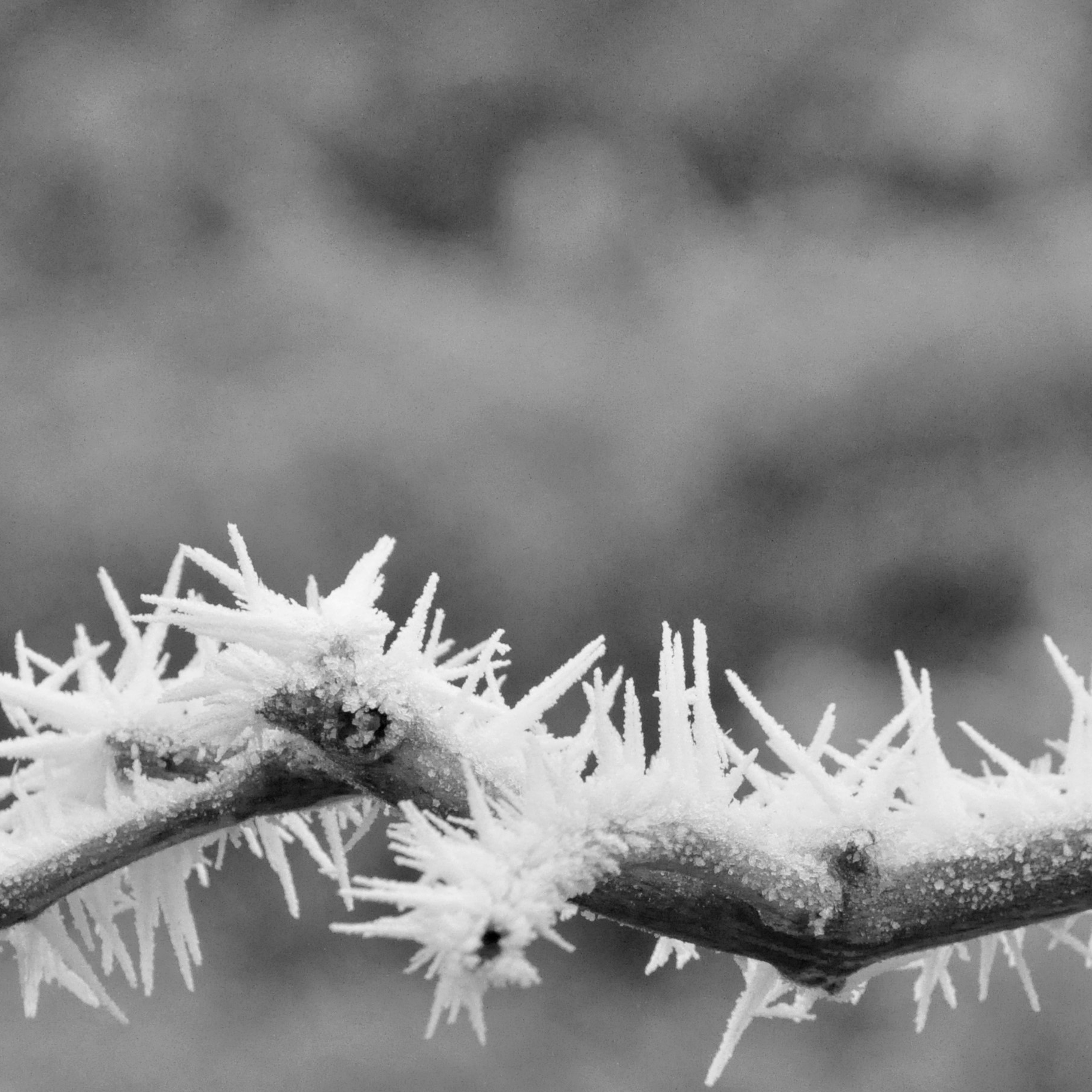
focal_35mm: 404
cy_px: 796
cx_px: 691
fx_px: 14419
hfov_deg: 4.3
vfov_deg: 4.3
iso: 3200
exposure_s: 1/1600
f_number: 10
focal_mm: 135
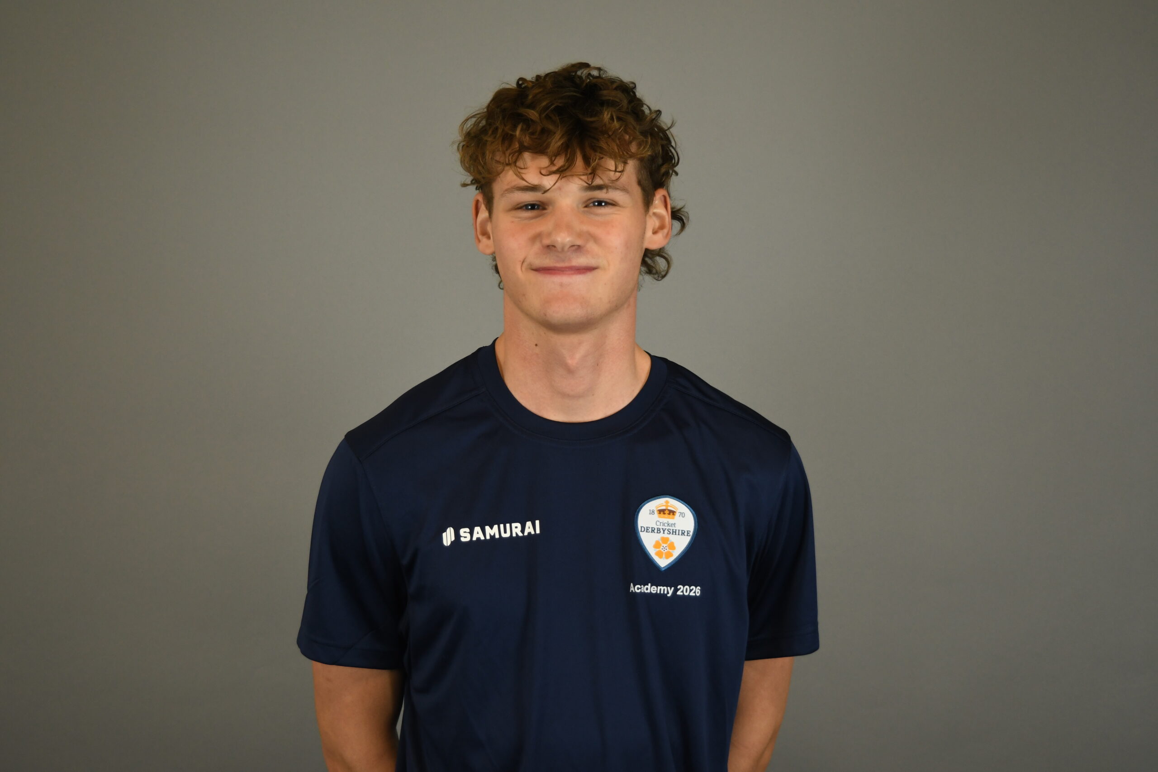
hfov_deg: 38.9
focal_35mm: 51
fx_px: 1640
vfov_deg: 26.5
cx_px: 579
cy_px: 386
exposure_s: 1/160
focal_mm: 34
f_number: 4.5
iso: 1000
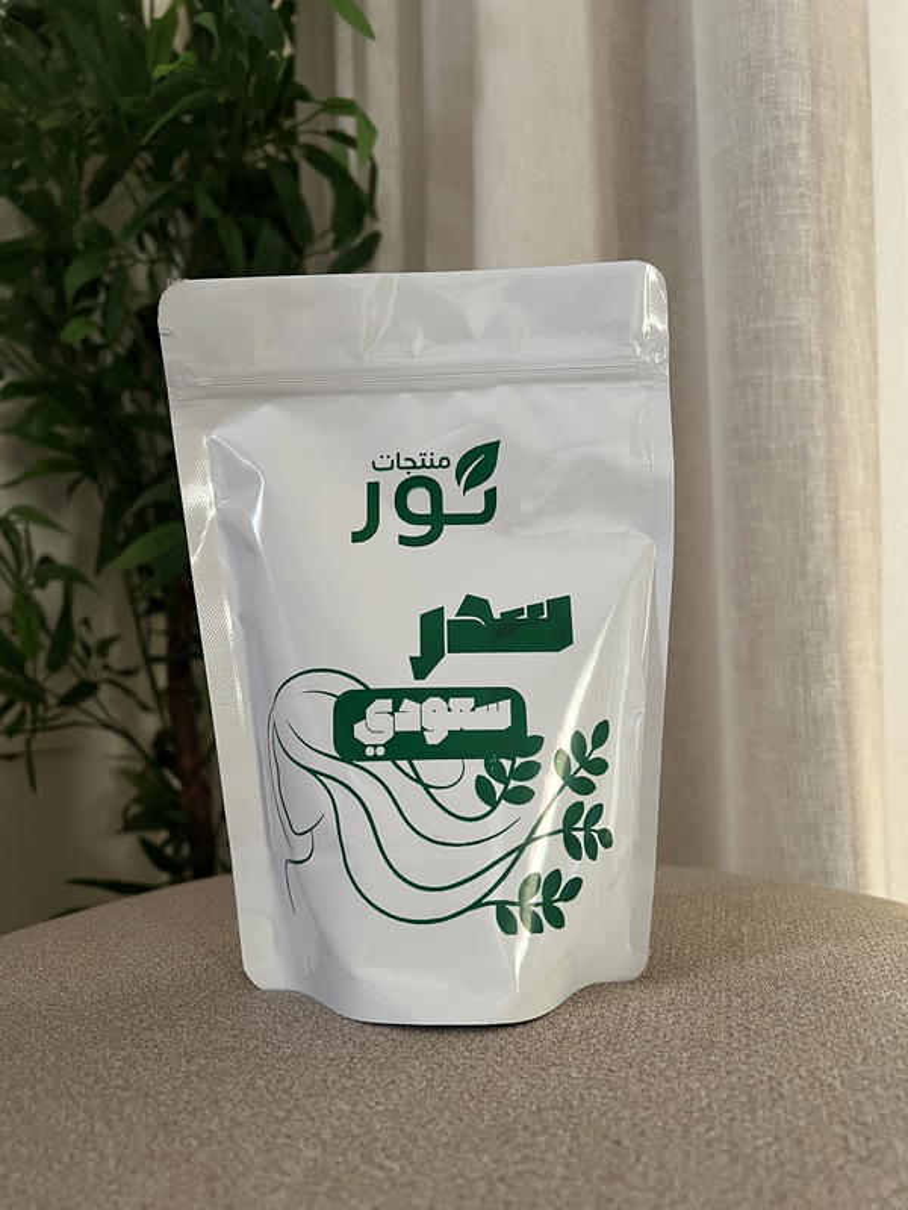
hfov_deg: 53.1
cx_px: 454
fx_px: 909
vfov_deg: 67.3
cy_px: 605
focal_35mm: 26
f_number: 1.5
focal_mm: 5.7
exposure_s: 1/60
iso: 250
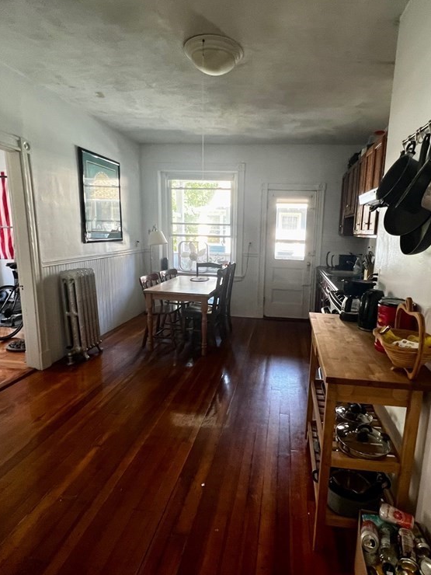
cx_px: 257
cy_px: 289
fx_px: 299
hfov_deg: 70.9
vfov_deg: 87.8
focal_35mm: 18
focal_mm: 1.57
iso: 250
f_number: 1.8
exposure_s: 1/60
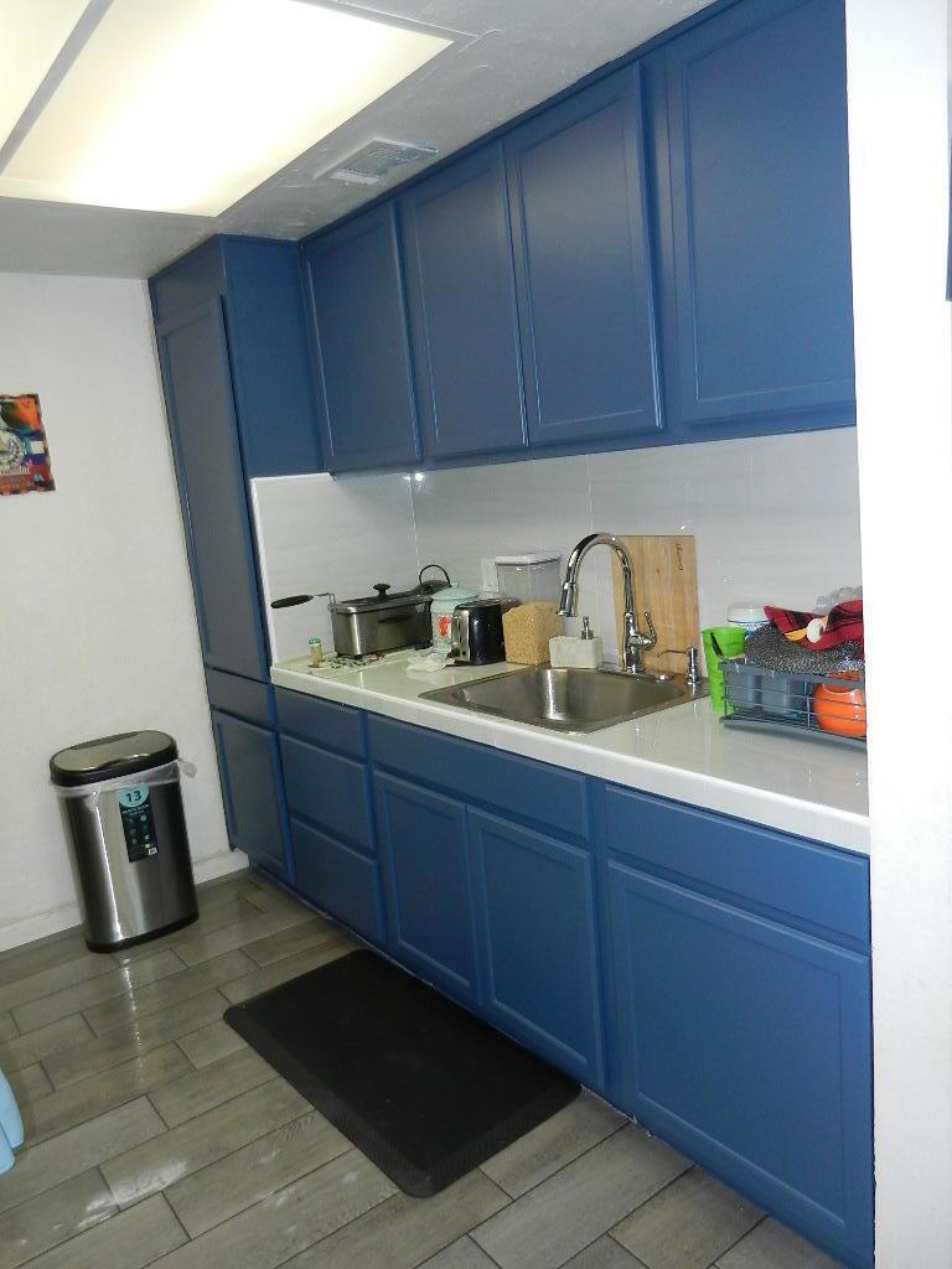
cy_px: 634
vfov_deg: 69.4
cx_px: 476
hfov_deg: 54.9
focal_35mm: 25
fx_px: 917
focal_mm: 4.5
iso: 200
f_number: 3.5
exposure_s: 1/30
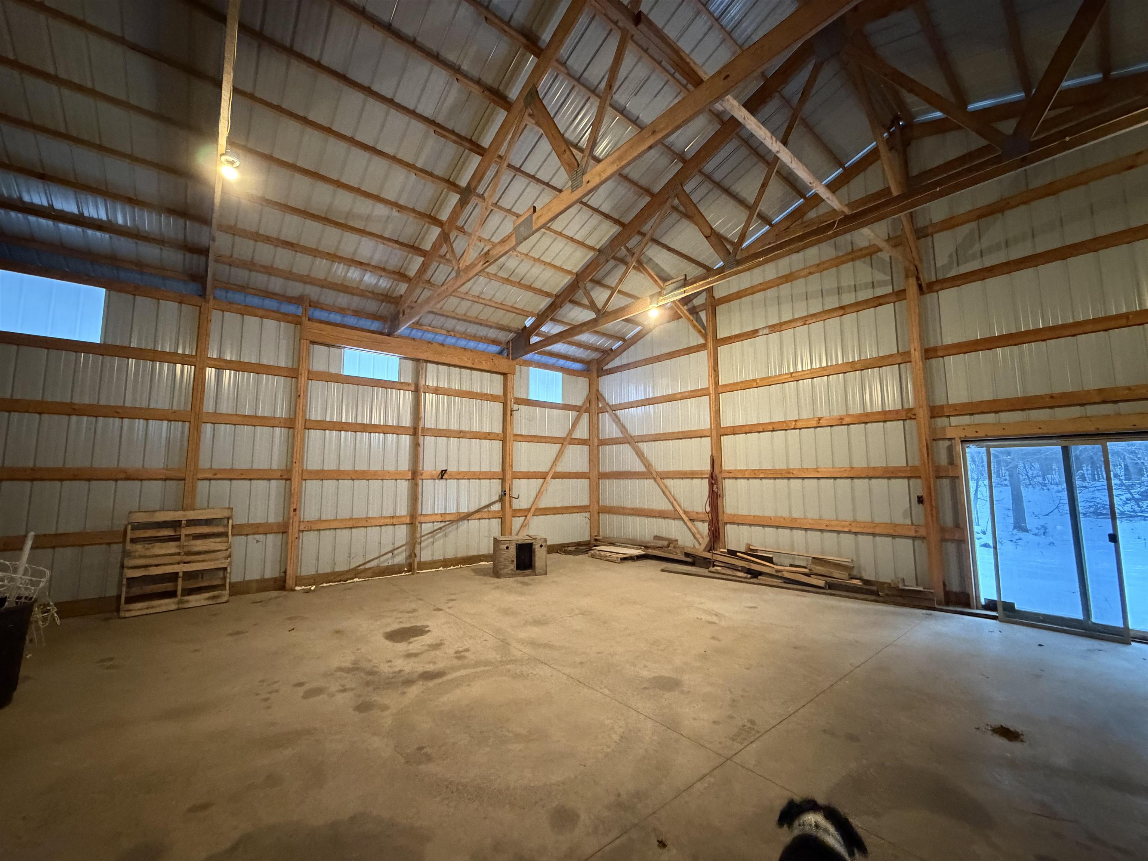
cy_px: 430
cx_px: 574
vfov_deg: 85.7
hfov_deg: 102.1
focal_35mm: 14
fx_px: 464
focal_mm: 2.22
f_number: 2.2
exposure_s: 1/40
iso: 1000
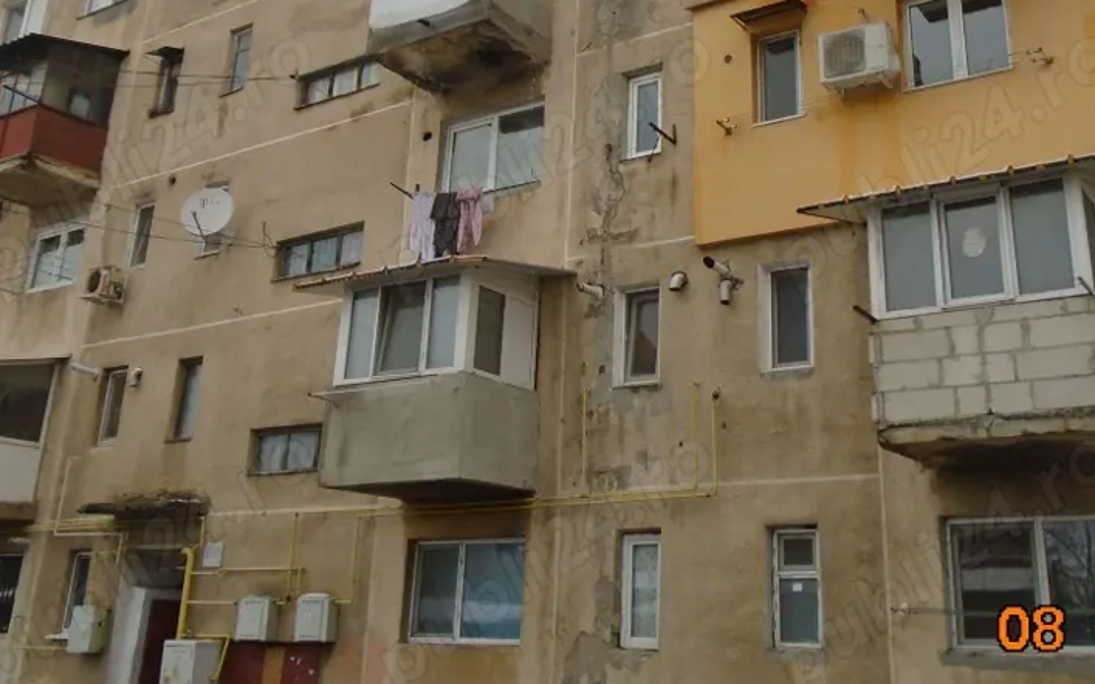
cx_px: 650
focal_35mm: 39
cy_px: 173
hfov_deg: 50.1
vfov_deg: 32.2
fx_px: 1164
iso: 100
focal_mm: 4.6
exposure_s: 1/400
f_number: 3.2
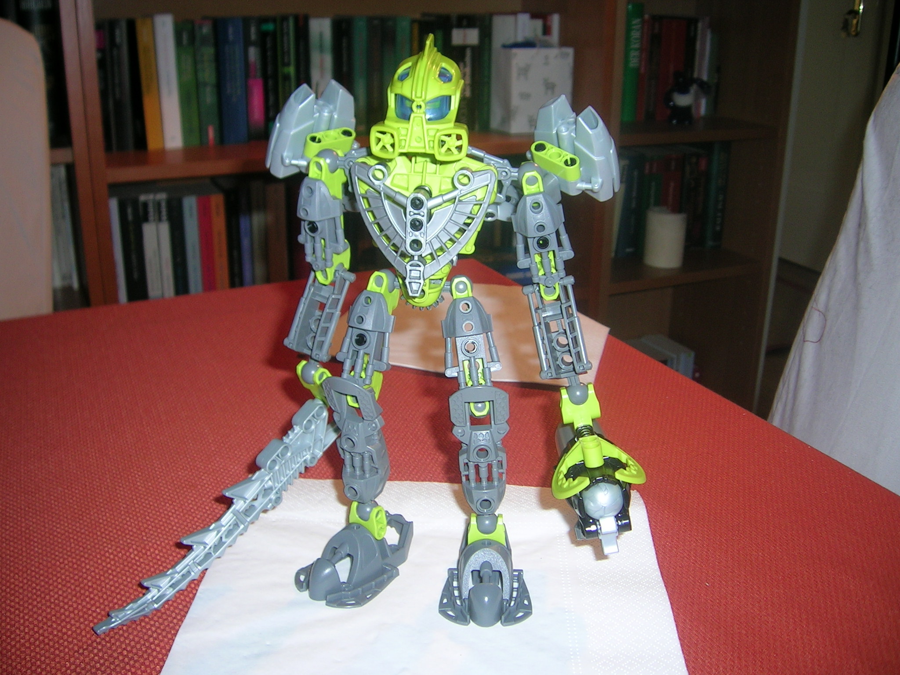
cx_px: 450
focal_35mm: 35
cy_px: 338
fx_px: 910
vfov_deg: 40.7
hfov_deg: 52.6
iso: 50
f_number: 2.8
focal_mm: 5.4
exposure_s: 1/60.1
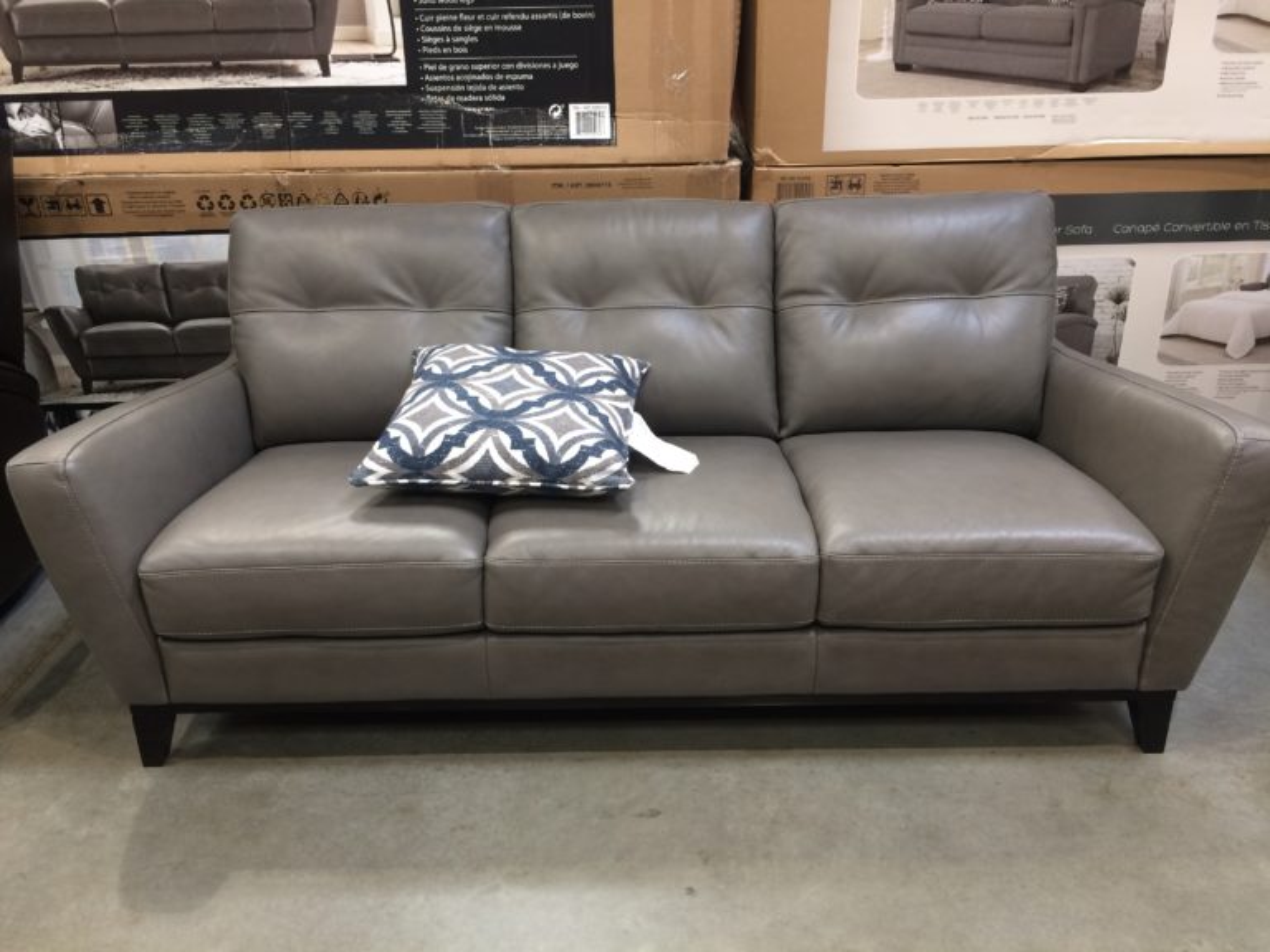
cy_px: 476
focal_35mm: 29
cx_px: 635
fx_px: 1064
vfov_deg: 48.2
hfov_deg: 61.7
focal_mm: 4.15
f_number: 2.2
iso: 100
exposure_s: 1/33
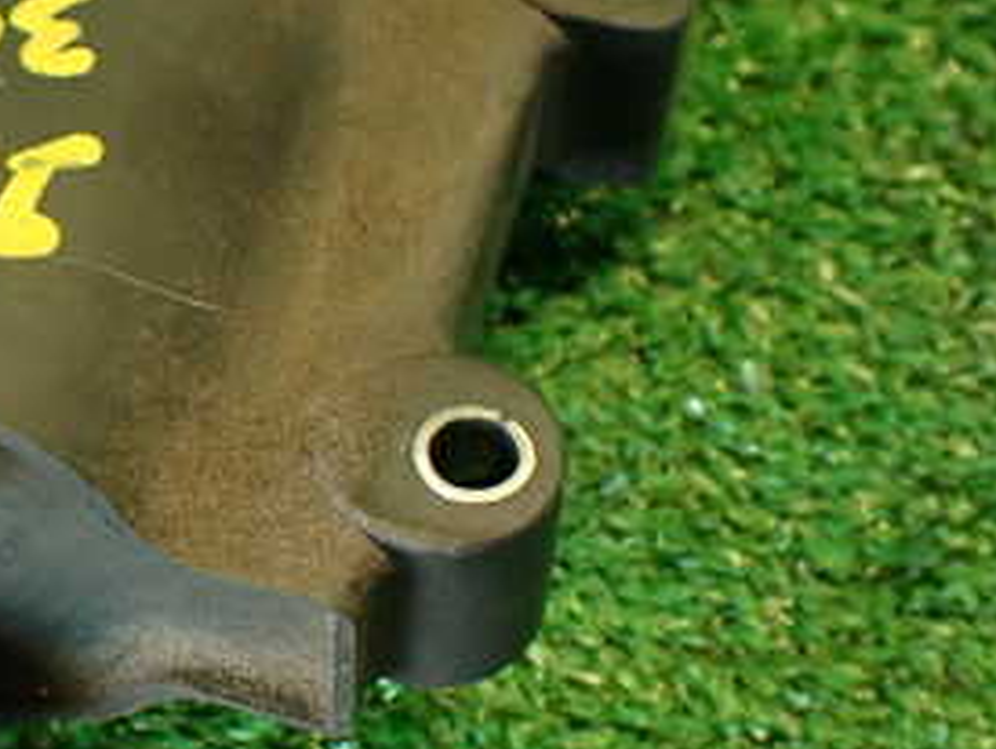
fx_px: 2016
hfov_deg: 26.3
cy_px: 367
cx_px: 4
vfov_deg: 21.0
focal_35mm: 70
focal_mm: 5.79
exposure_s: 1/30
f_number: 2.4
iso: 320
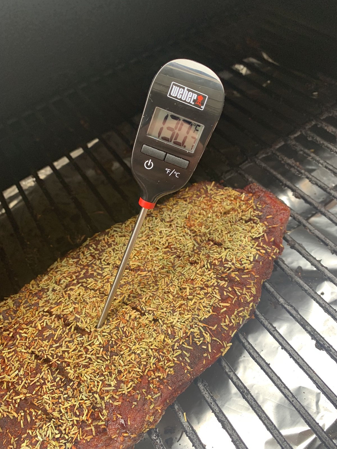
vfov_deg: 67.3
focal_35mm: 26
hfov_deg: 53.1
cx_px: 168
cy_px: 224
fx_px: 337
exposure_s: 1/121
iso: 80
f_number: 1.8
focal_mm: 4.25
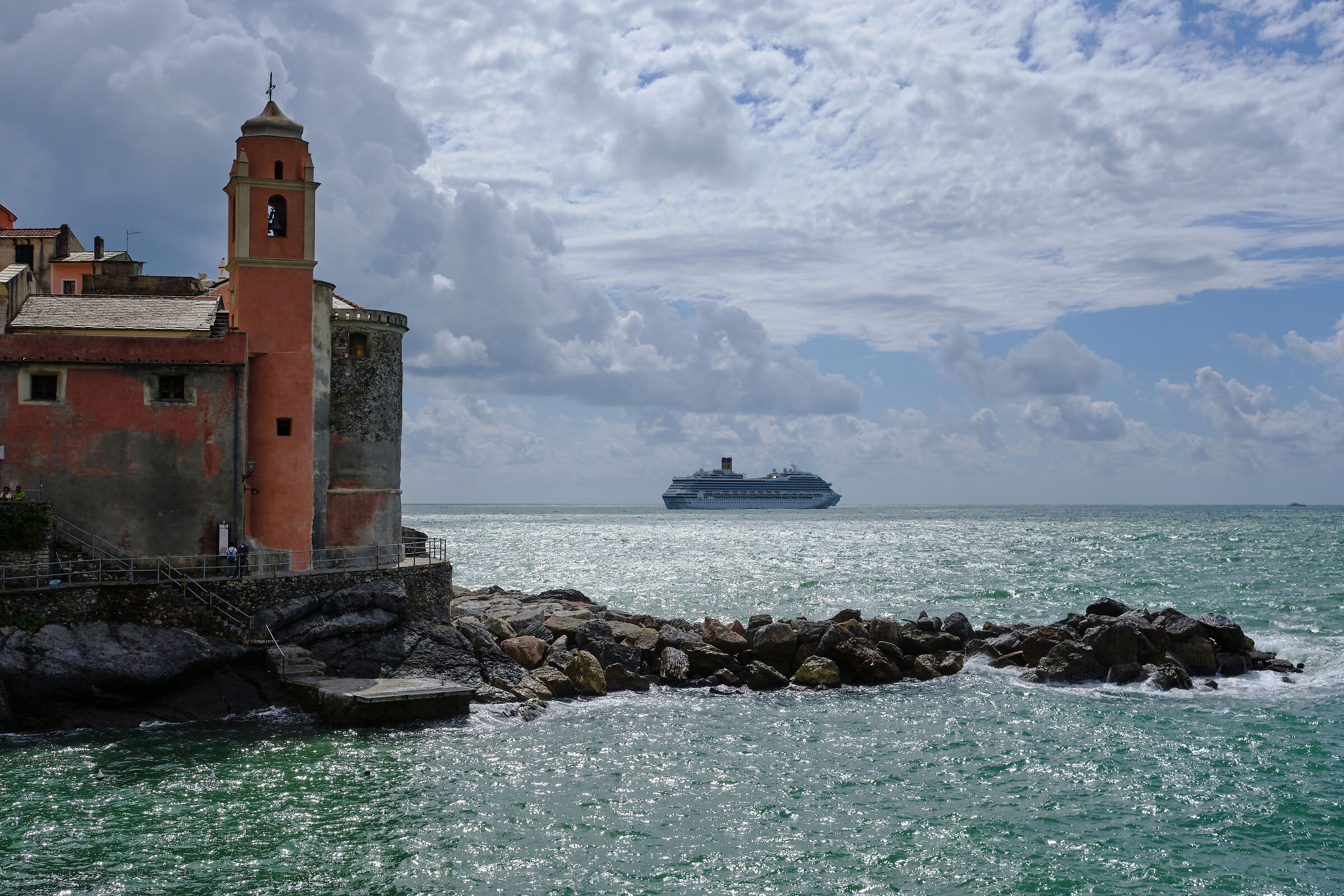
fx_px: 1531
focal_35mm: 41
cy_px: 448
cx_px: 672
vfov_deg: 32.6
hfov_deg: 47.4
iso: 200
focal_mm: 27
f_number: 8
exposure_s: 1/1500
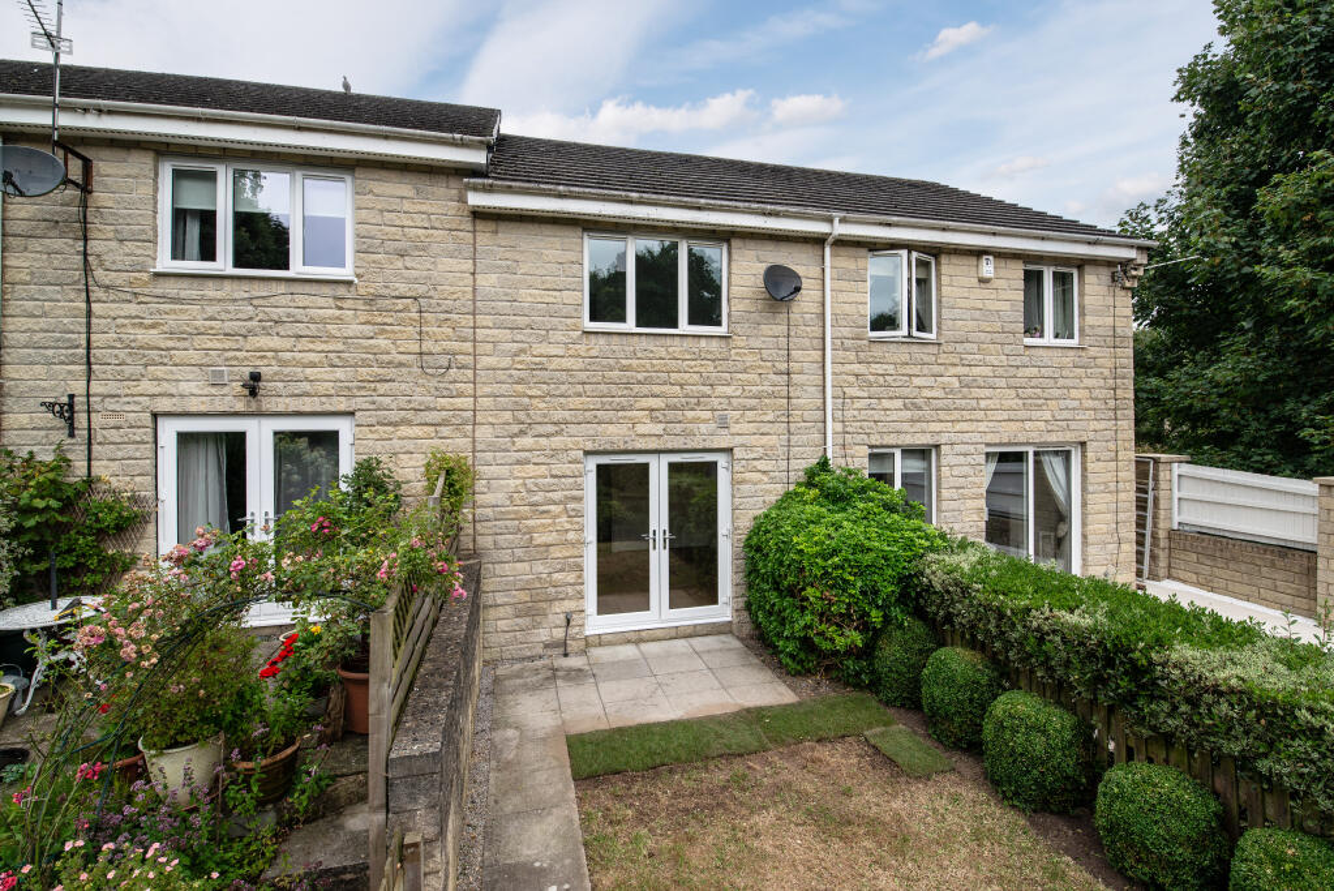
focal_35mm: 15
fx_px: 556
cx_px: 667
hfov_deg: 100.4
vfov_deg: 77.4
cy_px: 446
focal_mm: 15
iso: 200
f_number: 6.3
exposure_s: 1/160
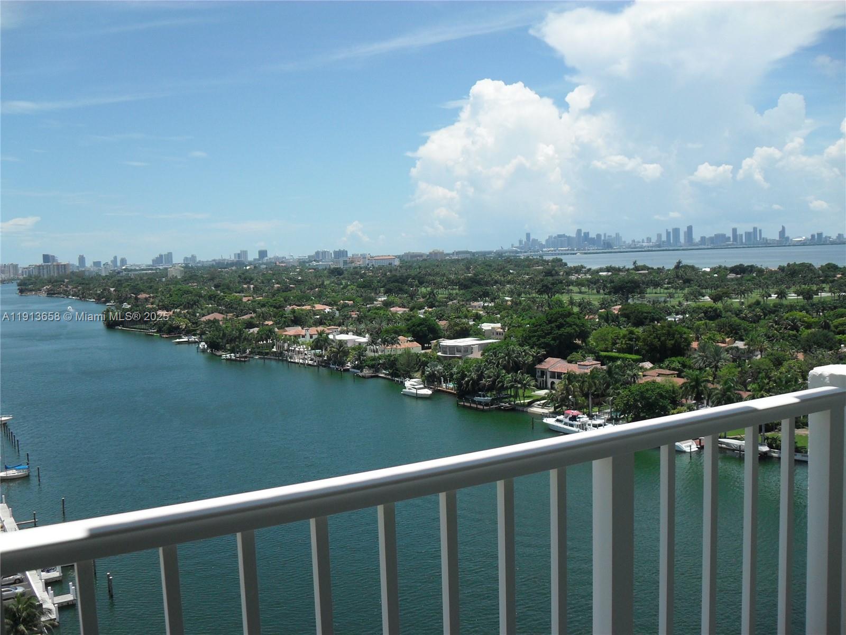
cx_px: 423
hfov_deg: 52.6
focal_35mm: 35
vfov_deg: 40.7
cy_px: 318
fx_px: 855
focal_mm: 6.2
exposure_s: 1/250
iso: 100
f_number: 8.9
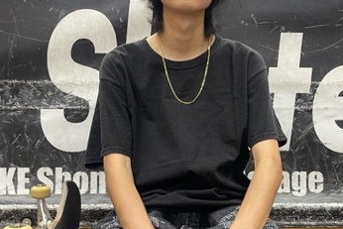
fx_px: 477
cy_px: 117
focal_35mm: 50
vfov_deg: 27.0
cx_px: 200
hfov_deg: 39.5
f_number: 1.6
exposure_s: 1/50
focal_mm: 5.1
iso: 100
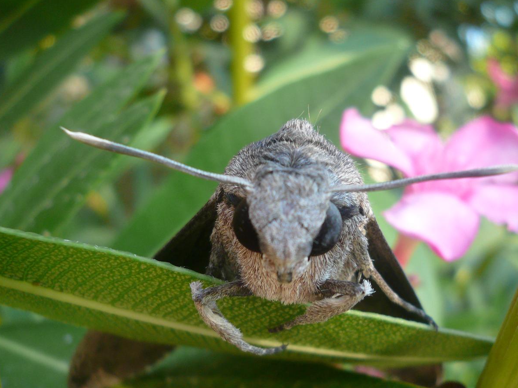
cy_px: 246
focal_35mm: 36
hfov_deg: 51.2
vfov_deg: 39.4
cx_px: 289
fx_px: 539
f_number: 2.8
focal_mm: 4.6
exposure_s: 1/80
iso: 100
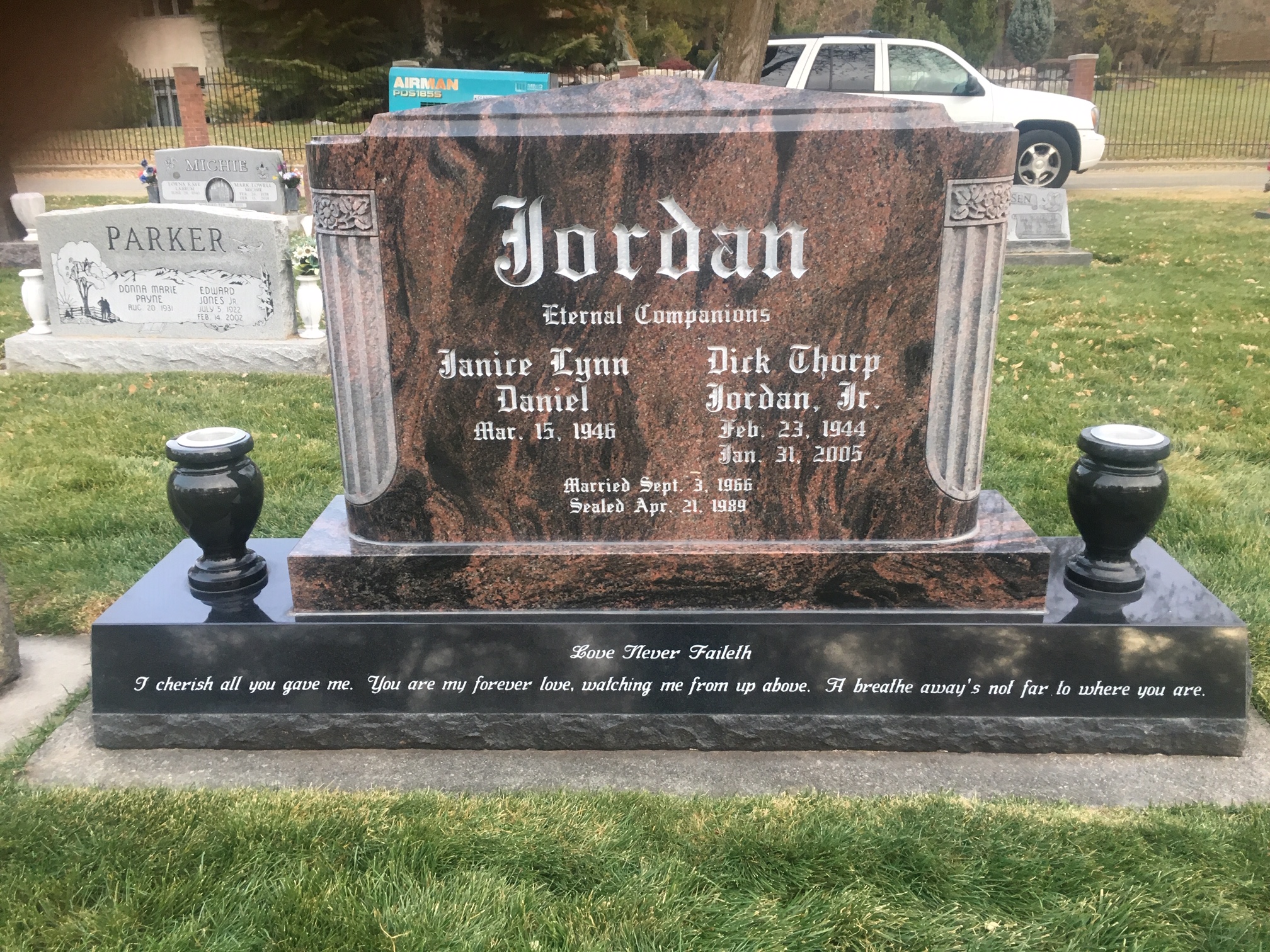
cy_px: 476
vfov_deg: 48.2
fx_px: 1064
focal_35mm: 29
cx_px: 635
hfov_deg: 61.7
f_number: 2.2
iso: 32
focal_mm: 4.15
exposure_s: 1/30
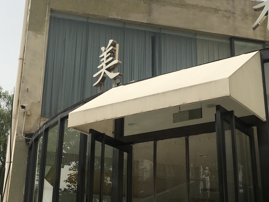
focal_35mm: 55
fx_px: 427
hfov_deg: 34.5
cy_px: 109
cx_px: 80
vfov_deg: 26.5
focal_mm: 4.15
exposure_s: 1/2481
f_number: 2.2
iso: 25
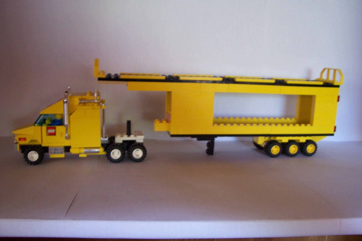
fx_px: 342
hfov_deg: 55.8
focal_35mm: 34
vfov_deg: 38.9
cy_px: 120
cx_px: 181
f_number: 2.7
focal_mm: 5.6
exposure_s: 1/8
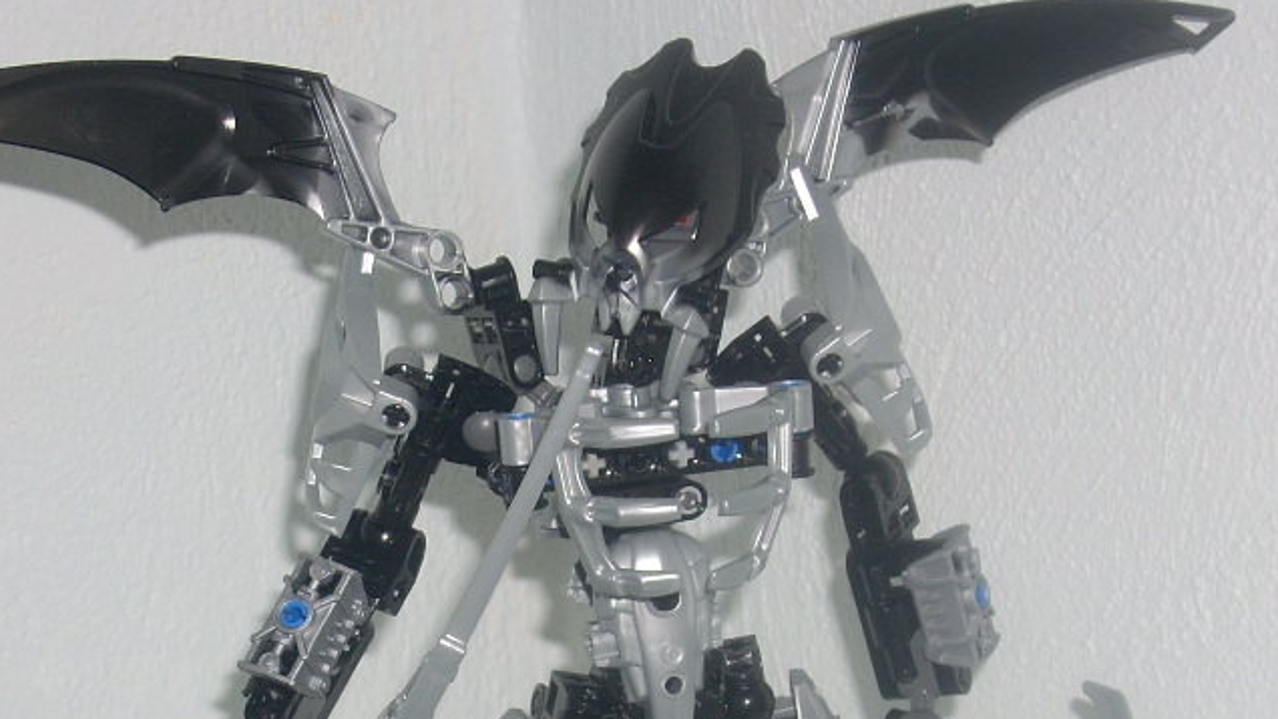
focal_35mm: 114
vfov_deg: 10.6
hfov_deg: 18.8
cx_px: 557
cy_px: 619
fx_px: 3864
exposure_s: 1/60
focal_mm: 10.7
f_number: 3.8
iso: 64
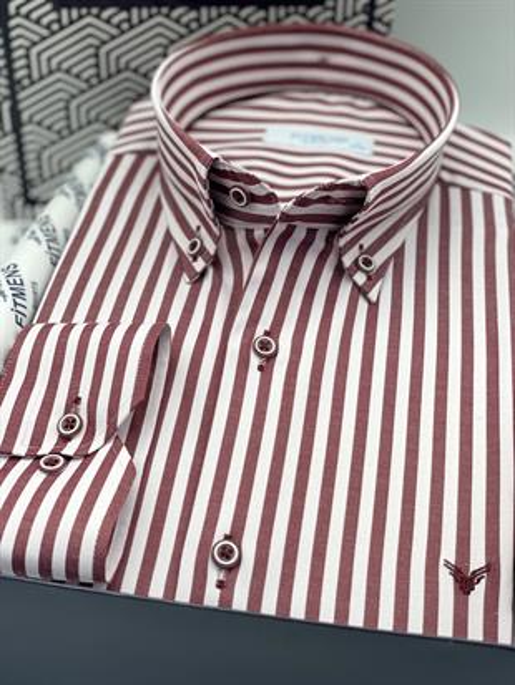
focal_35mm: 52
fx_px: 1031
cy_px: 342
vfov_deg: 36.8
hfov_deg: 28.0
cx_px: 258
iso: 25
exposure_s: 1/122
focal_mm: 6
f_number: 2
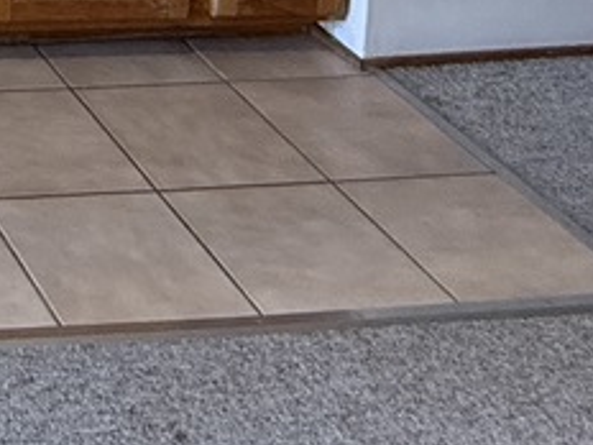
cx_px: -460
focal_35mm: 87
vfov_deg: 13.1
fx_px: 1490
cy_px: -601
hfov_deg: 18.1
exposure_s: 1/120
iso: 320
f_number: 2.2
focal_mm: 2.22
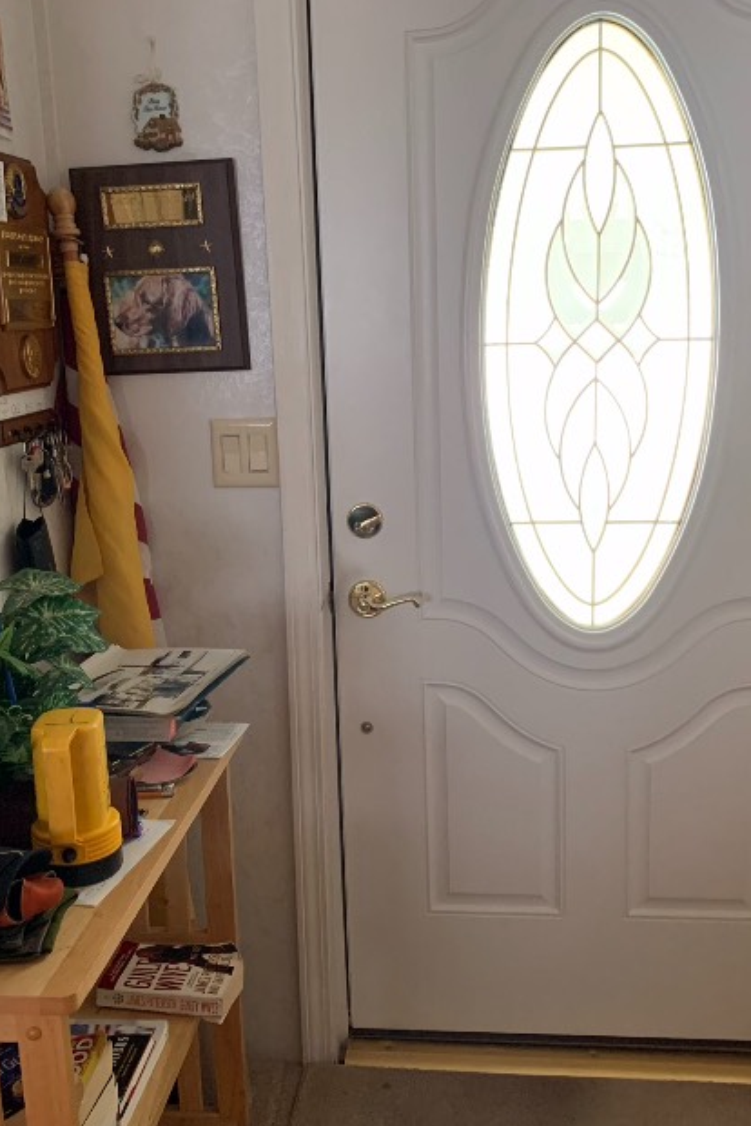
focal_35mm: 37
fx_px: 1158
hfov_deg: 35.9
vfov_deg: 51.9
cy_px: 558
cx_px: 390
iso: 400
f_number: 1.8
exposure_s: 1/40
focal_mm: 4.25
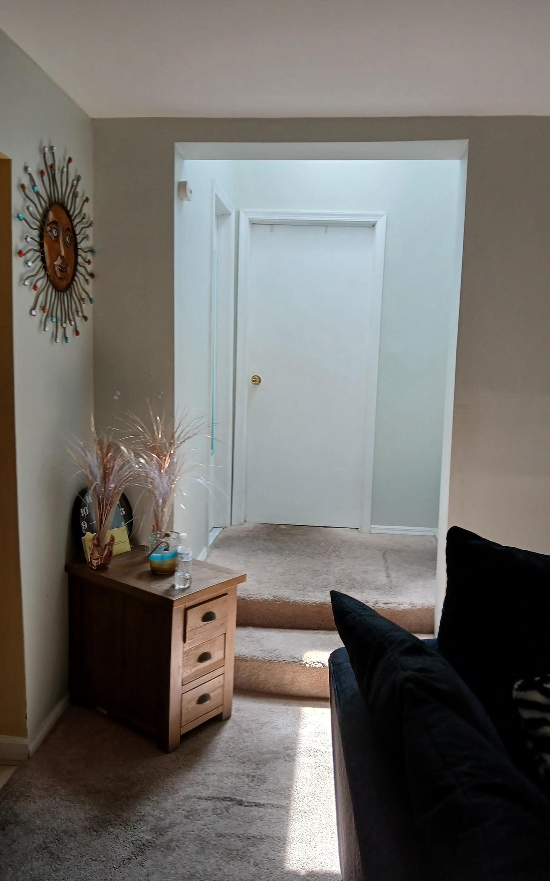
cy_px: 443
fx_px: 672
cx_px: 300
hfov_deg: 44.5
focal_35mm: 28
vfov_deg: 66.5
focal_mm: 3.98
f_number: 1.8
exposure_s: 1/60
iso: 80
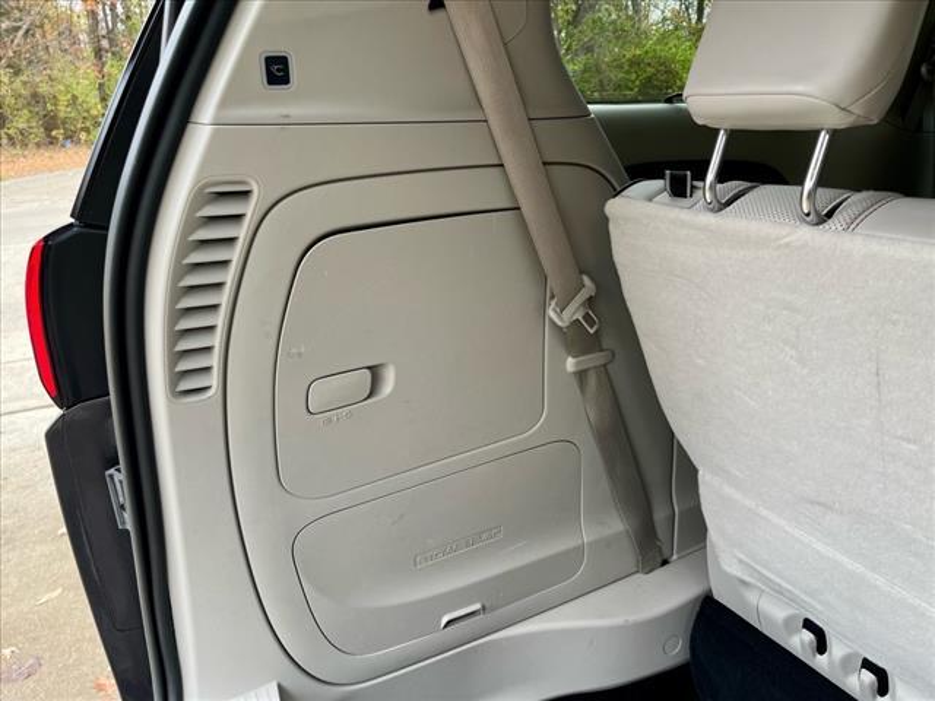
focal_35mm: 26
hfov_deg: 67.3
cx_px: 468
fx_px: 702
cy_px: 350
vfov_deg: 53.1
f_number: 1.6
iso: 64
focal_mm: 5.1
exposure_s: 1/121
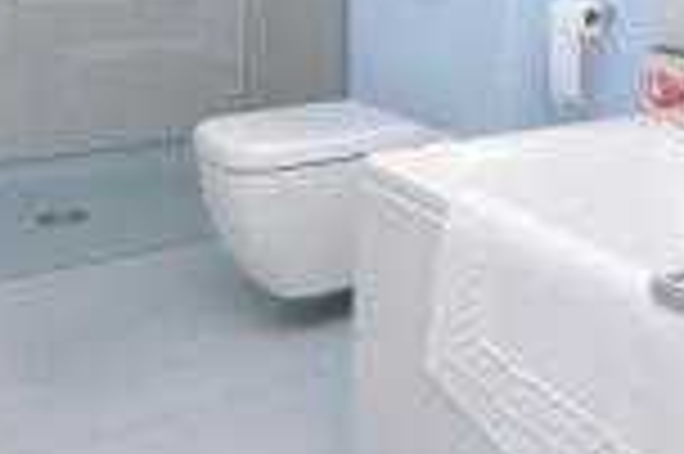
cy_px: -97
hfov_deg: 37.6
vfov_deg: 23.7
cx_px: 513
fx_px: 979
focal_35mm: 52
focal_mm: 11
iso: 320
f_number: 4.2
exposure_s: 1/15
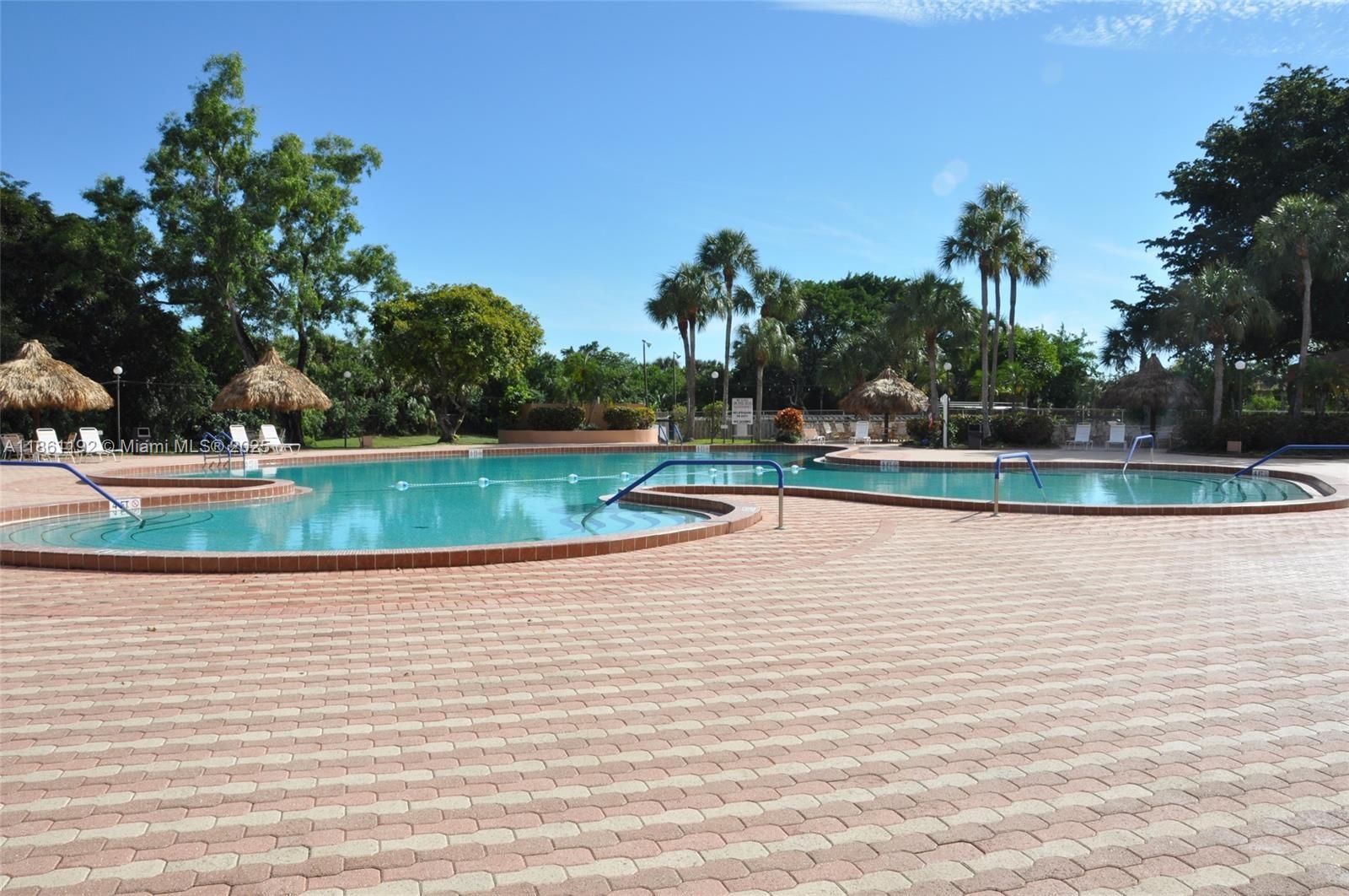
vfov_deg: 47.8
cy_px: 448
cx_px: 674
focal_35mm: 27
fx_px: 1010
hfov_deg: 67.5
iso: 200
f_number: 13
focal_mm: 18
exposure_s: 1/160
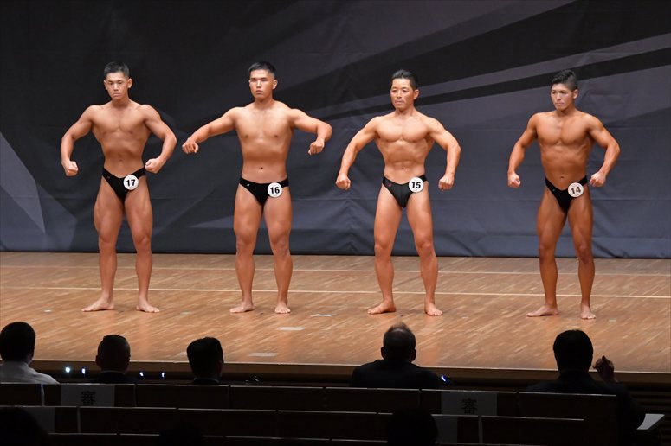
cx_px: 336
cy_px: 223
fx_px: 3409
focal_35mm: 183
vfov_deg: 7.5
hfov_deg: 11.2
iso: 6400
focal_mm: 122
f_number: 5.6
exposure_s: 1/400
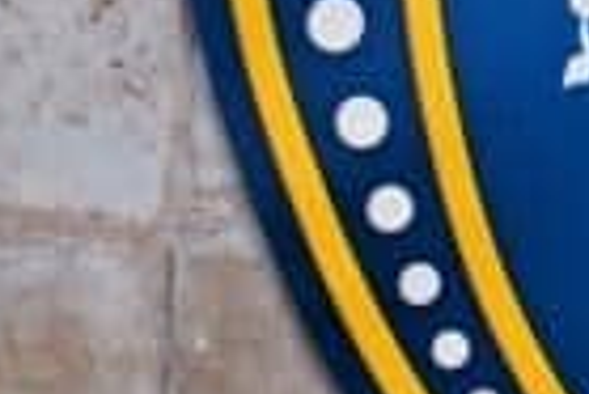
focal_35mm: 1325
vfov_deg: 1.0
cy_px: 1277
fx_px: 21701
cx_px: -860
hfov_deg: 1.6
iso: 250
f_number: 2.8
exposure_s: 1/160
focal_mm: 120
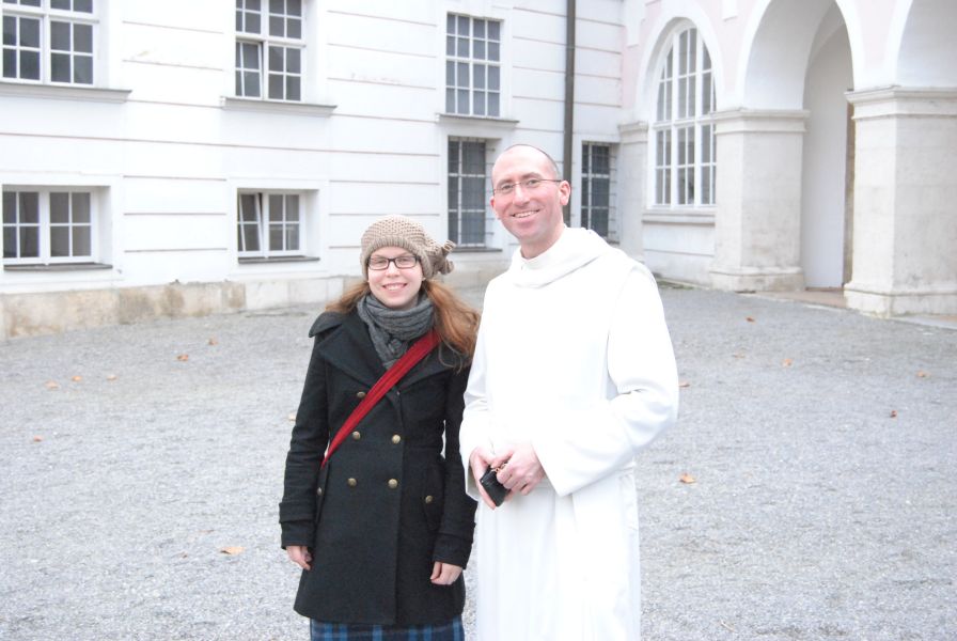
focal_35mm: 52
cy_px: 320
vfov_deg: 25.8
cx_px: 478
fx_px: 1397
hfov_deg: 37.8
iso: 1600
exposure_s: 1/320
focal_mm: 35
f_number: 5
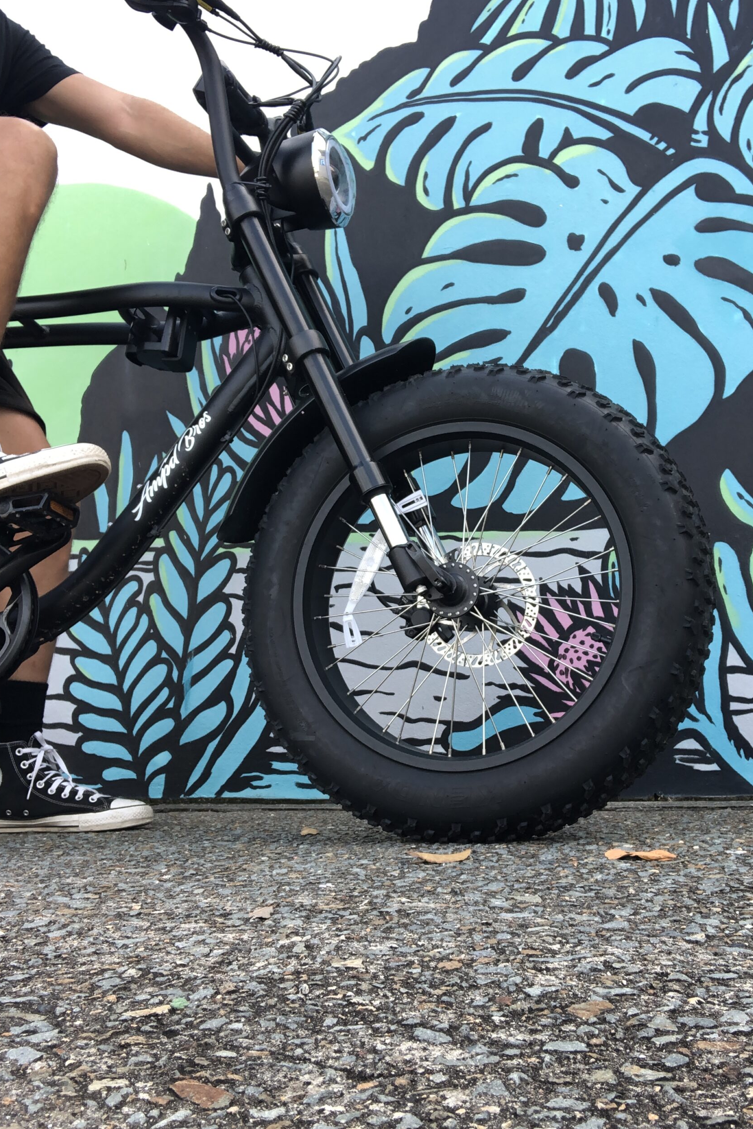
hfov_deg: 38.8
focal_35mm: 34
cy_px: 564
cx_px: 420
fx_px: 1066
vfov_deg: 55.8
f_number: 2.2
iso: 25
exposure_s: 1/120
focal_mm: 2.87
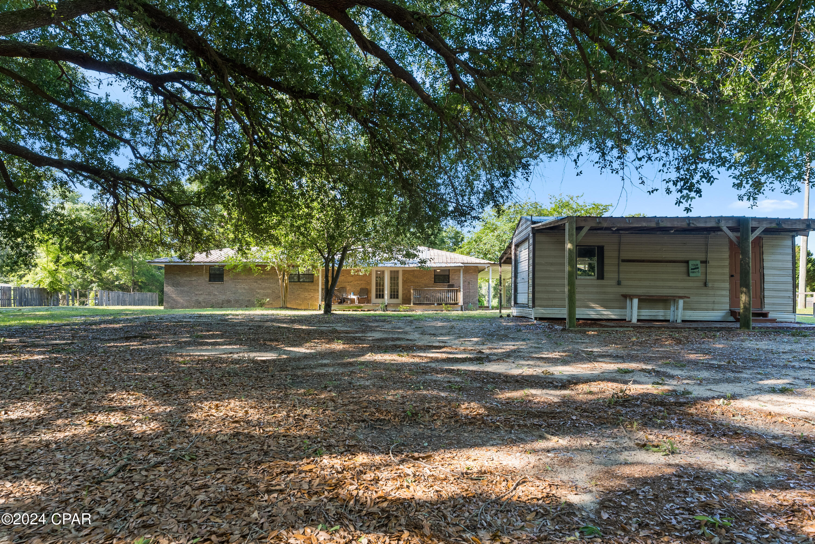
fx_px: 455
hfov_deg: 83.7
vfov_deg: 61.7
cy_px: 272
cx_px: 408
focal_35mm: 20
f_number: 7.1
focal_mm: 20.1
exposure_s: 1/40
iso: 250
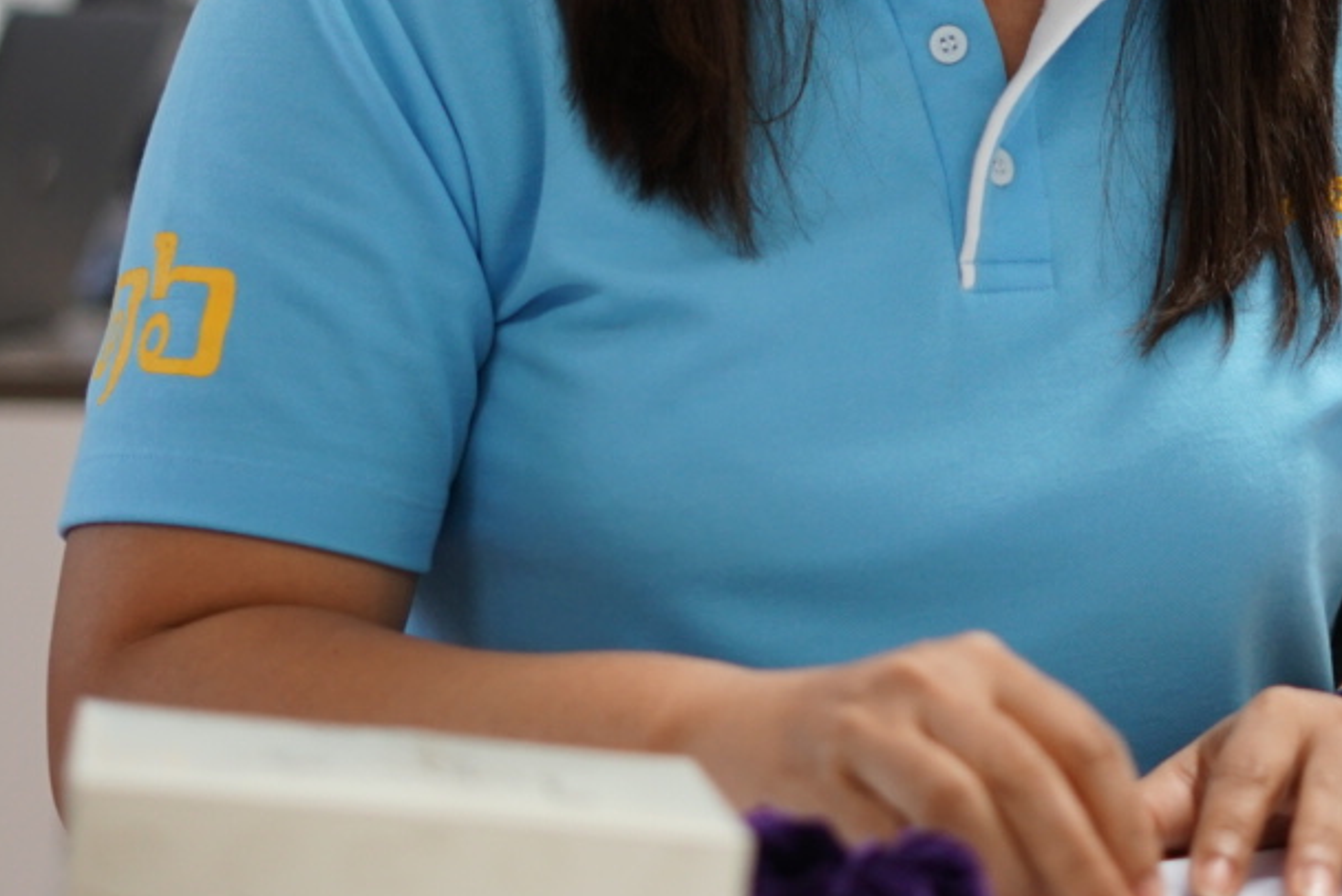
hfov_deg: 15.3
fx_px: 4960
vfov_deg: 10.2
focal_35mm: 133
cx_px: 984
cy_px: -150
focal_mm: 50
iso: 400
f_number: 2
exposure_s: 1/125
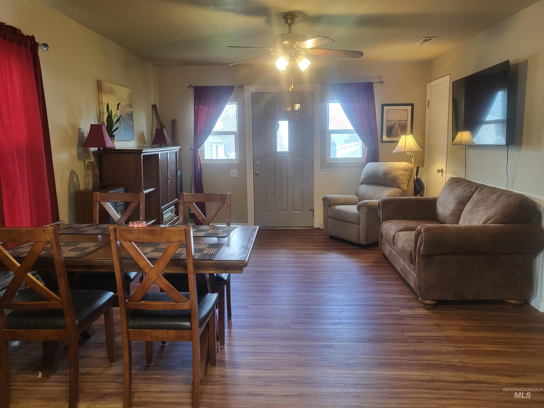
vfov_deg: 53.1
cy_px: 204
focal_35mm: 26
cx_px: 272
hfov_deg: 67.3
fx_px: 409
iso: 250
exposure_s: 1/60
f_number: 1.8
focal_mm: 4.25
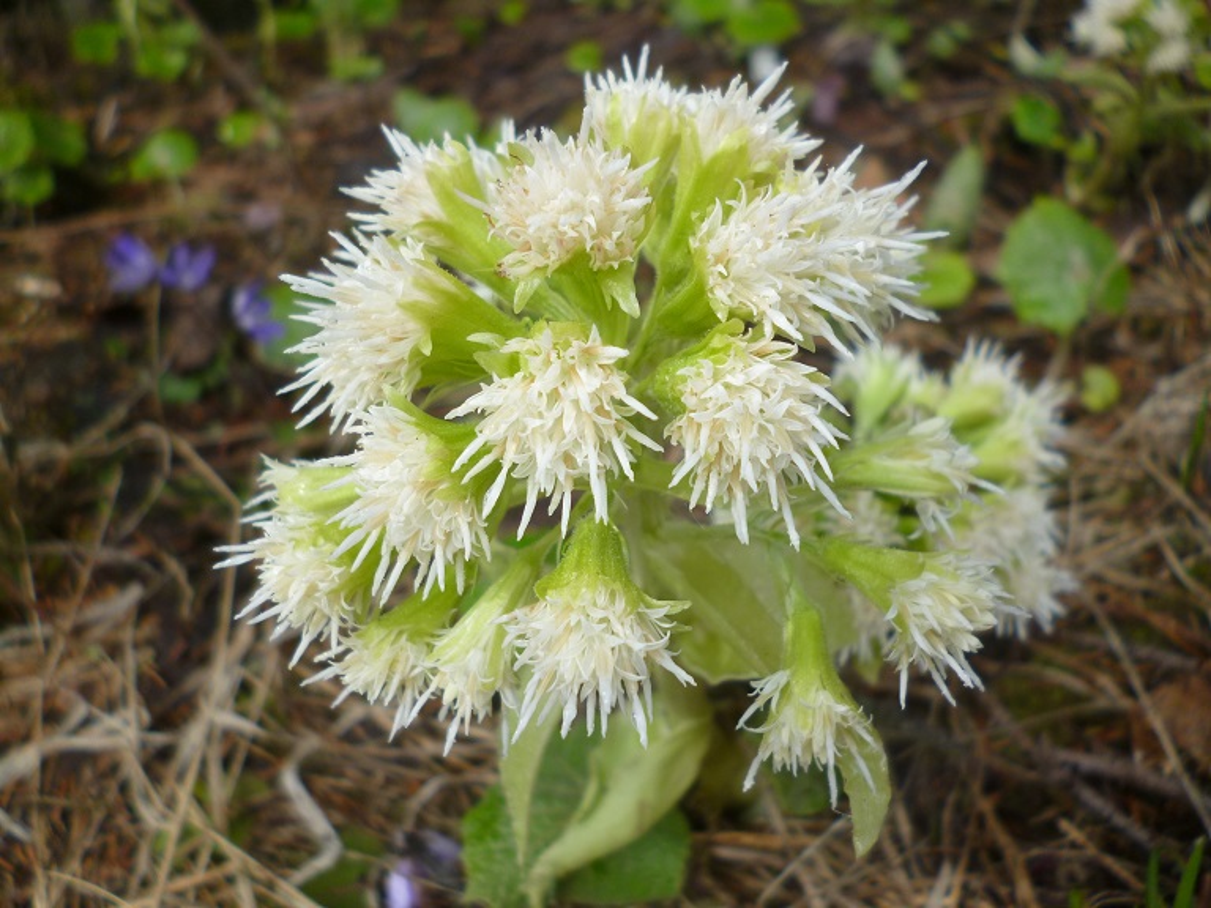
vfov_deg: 49.7
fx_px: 980
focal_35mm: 28
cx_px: 606
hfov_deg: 63.4
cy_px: 454
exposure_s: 1/200
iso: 100
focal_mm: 5
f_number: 3.1
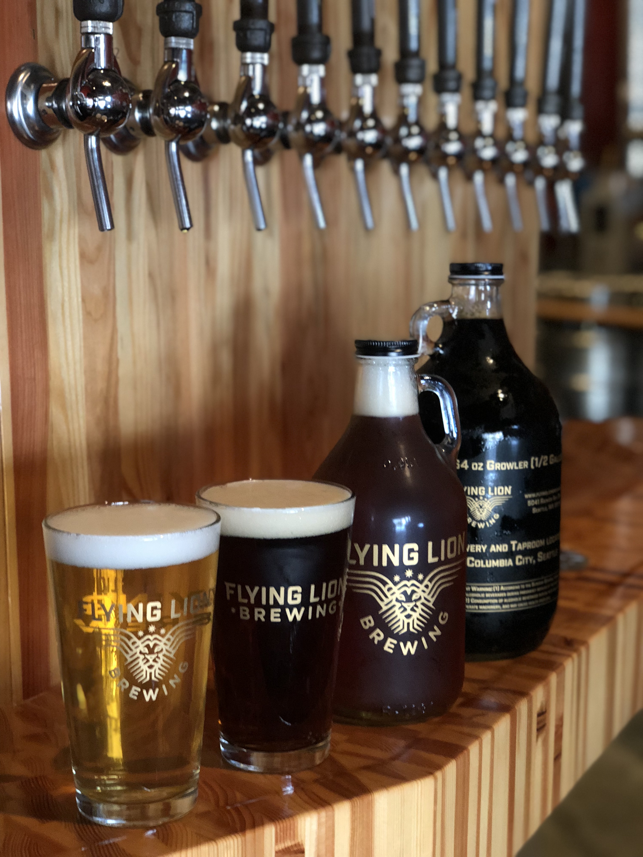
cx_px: 322
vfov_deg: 36.8
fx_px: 1288
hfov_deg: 28.0
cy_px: 428
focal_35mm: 52
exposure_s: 1/11
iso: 160
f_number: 2.4
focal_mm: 6
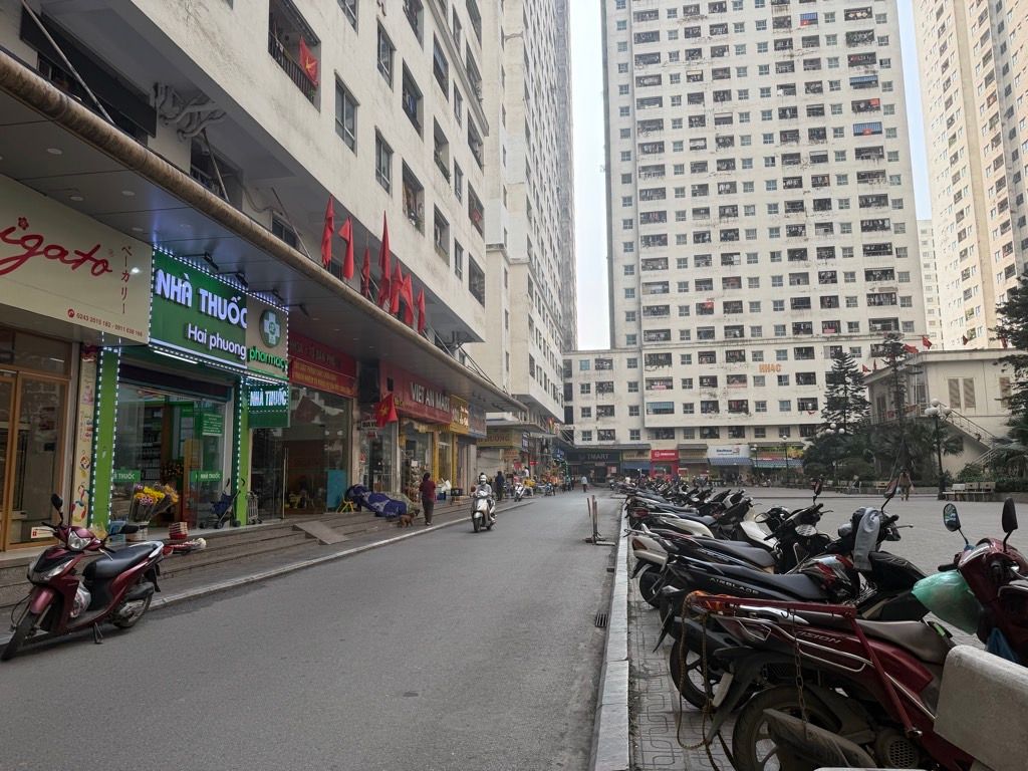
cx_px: 514
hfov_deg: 71.6
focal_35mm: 24
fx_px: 713
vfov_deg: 56.8
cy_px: 386
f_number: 1.78
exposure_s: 1/1437
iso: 100
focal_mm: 6.76
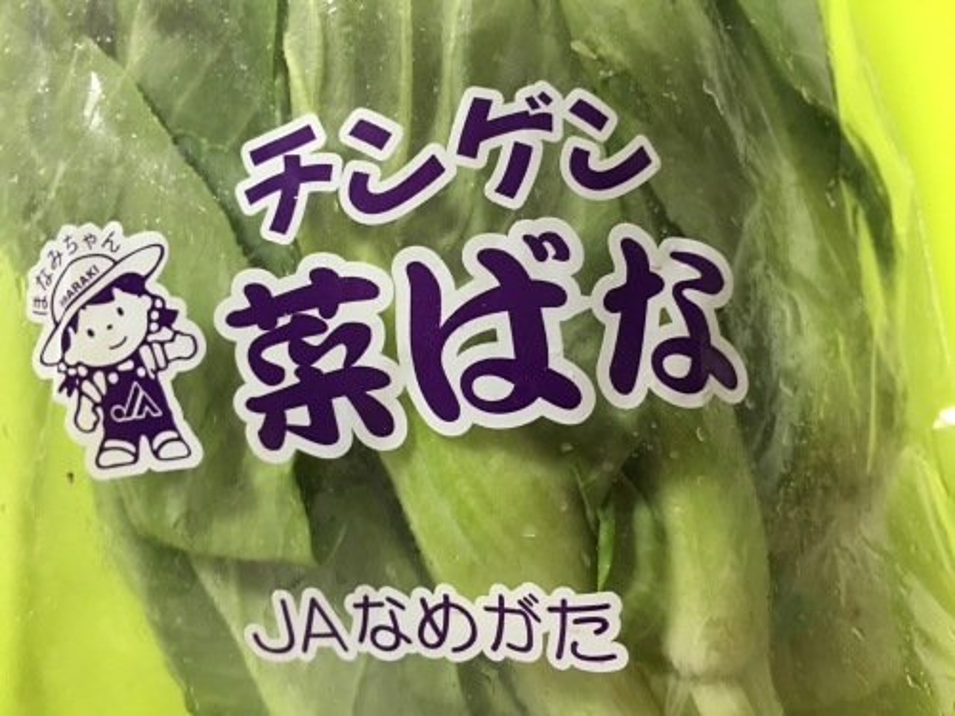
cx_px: 478
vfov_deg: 48.2
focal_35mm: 29
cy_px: 358
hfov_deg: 61.7
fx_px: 800
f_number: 2.2
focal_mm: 4.15
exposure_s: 1/10
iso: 80
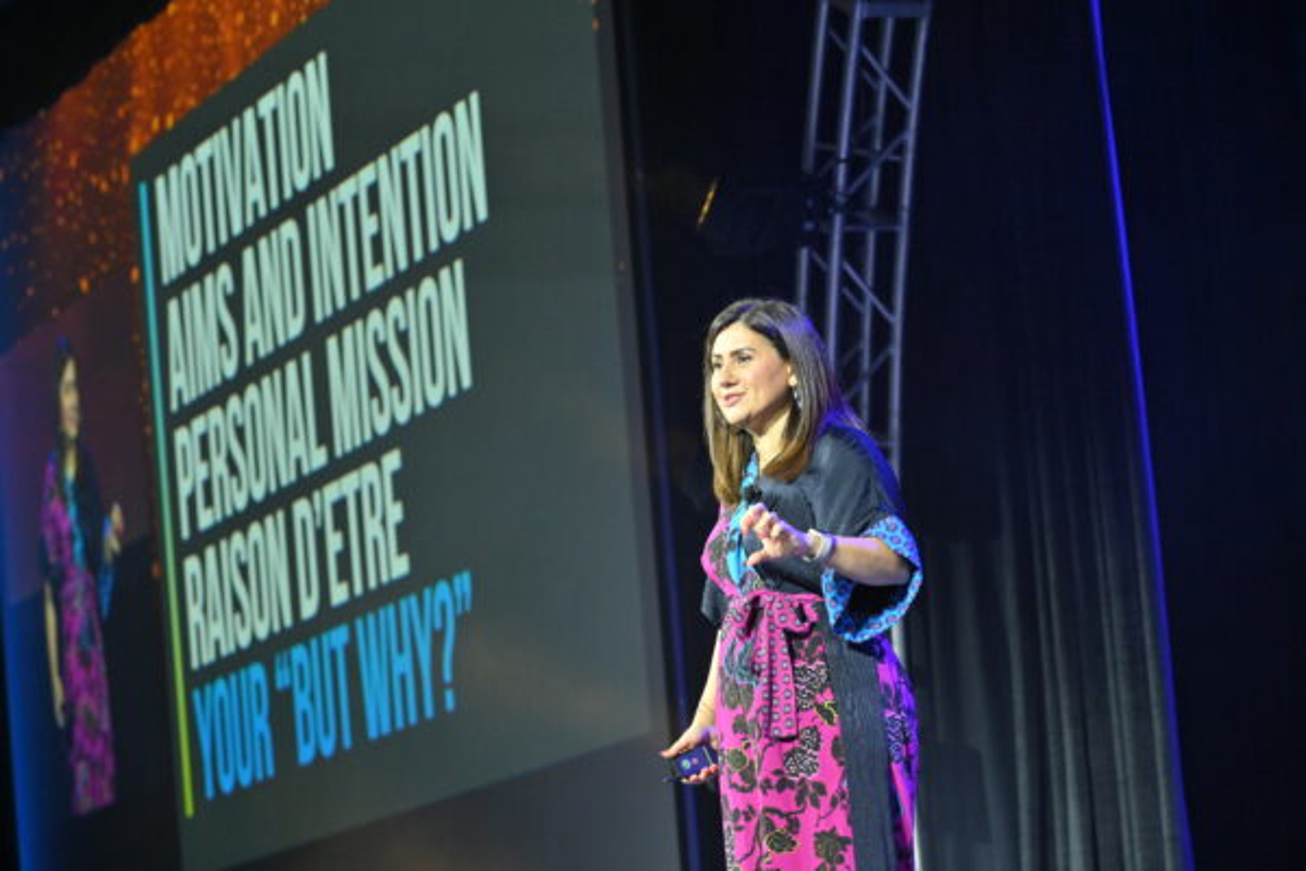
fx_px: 5078
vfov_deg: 9.8
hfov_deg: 14.7
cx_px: 653
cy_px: 436
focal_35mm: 140
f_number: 5
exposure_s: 1/250
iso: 1600
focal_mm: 140
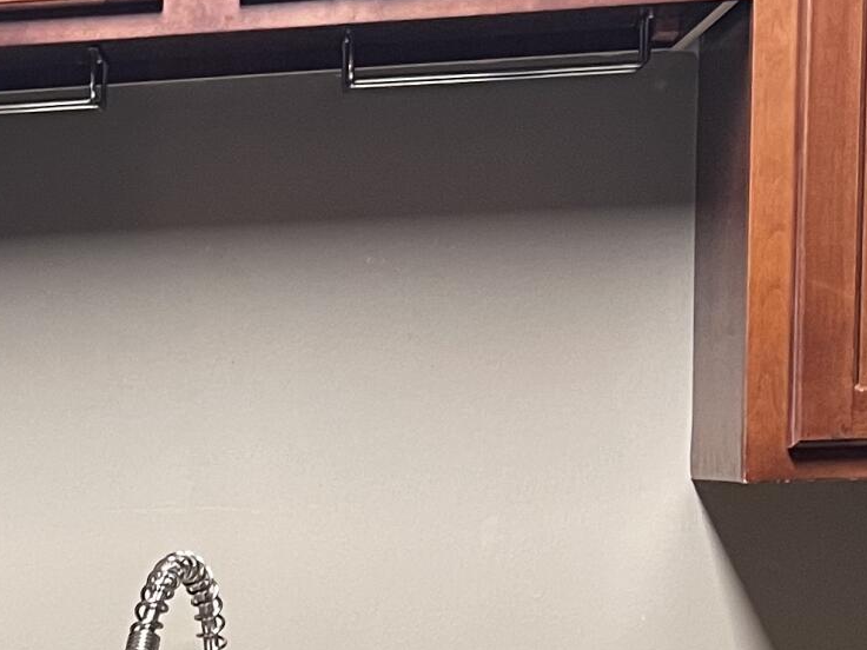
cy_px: 772
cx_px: -395
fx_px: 2655
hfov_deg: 17.0
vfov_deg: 13.6
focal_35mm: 106
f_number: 1.5
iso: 200
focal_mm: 5.7
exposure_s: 1/60
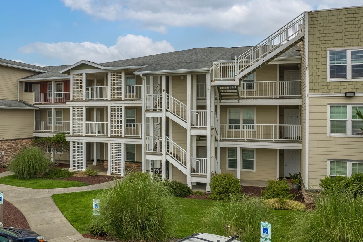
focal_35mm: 30
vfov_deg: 43.6
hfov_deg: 61.8
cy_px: 113
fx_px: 302
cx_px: 162
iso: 100
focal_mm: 8.38
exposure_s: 1/120
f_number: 2.8
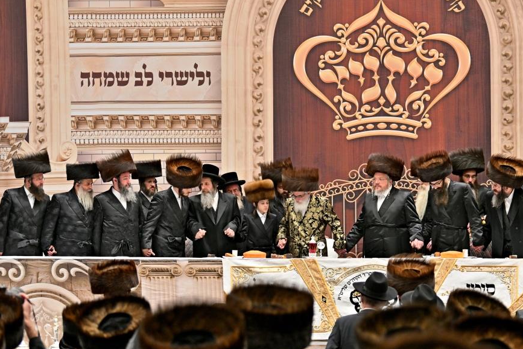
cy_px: 203
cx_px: 298
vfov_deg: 11.1
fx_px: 1801
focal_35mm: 124
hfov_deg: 16.5
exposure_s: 1/250
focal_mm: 70
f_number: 2.8
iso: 250
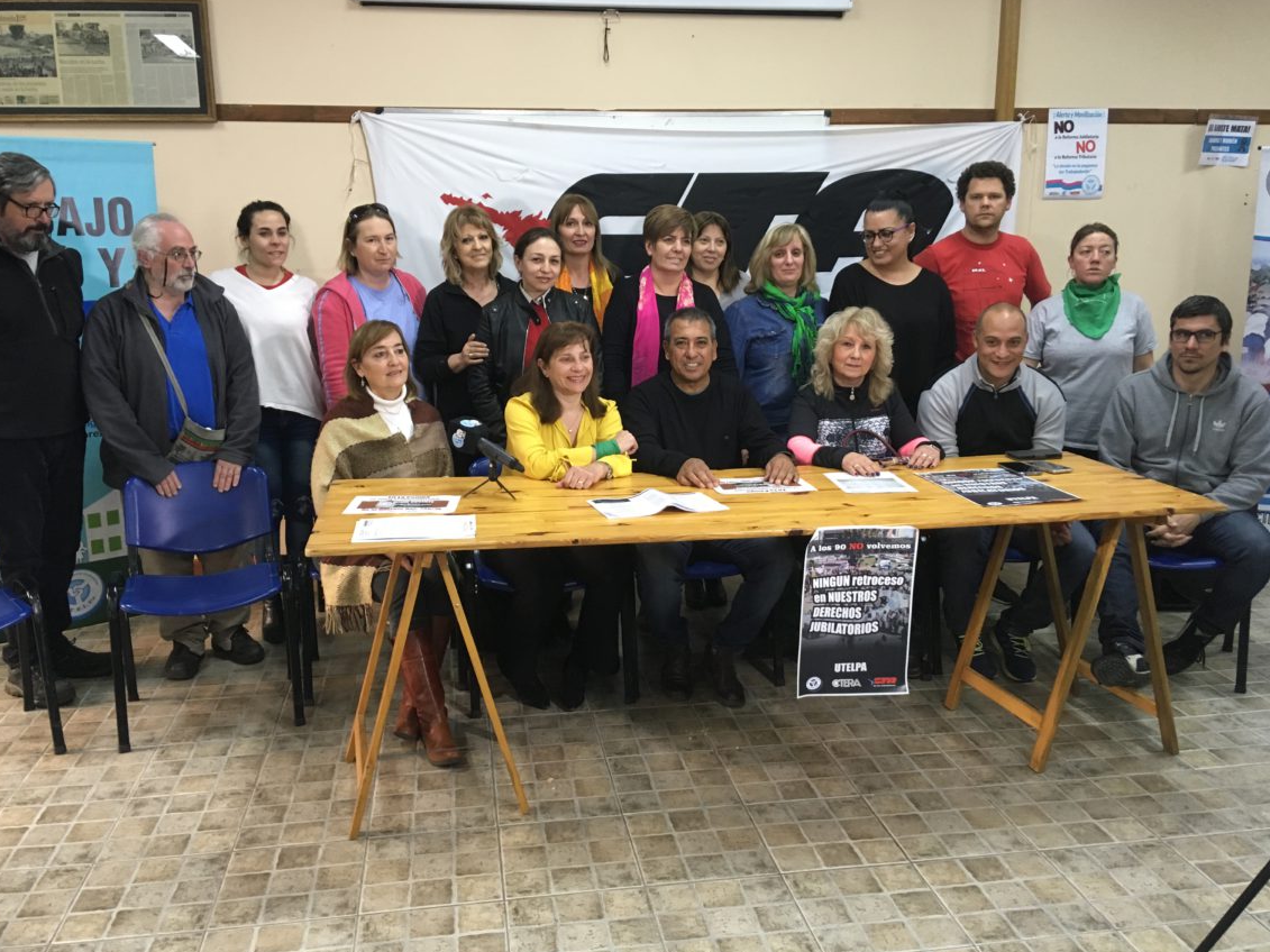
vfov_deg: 46.8
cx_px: 615
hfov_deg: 60.0
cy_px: 465
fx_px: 1101
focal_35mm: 30
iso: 160
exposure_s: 1/33
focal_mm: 4.15
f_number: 2.2
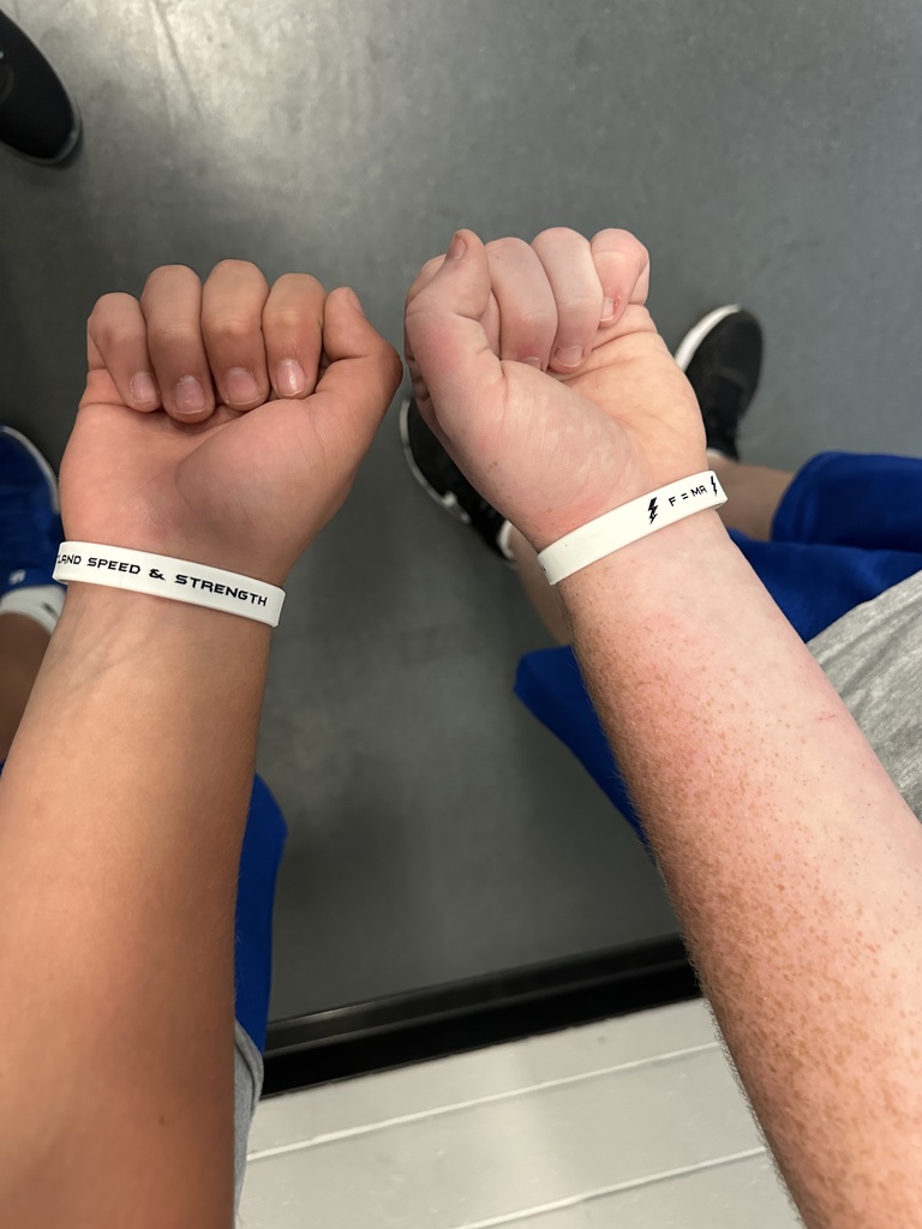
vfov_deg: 71.6
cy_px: 614
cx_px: 461
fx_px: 852
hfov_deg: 56.8
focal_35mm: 24
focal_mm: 6.86
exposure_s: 1/60
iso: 640
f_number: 1.78
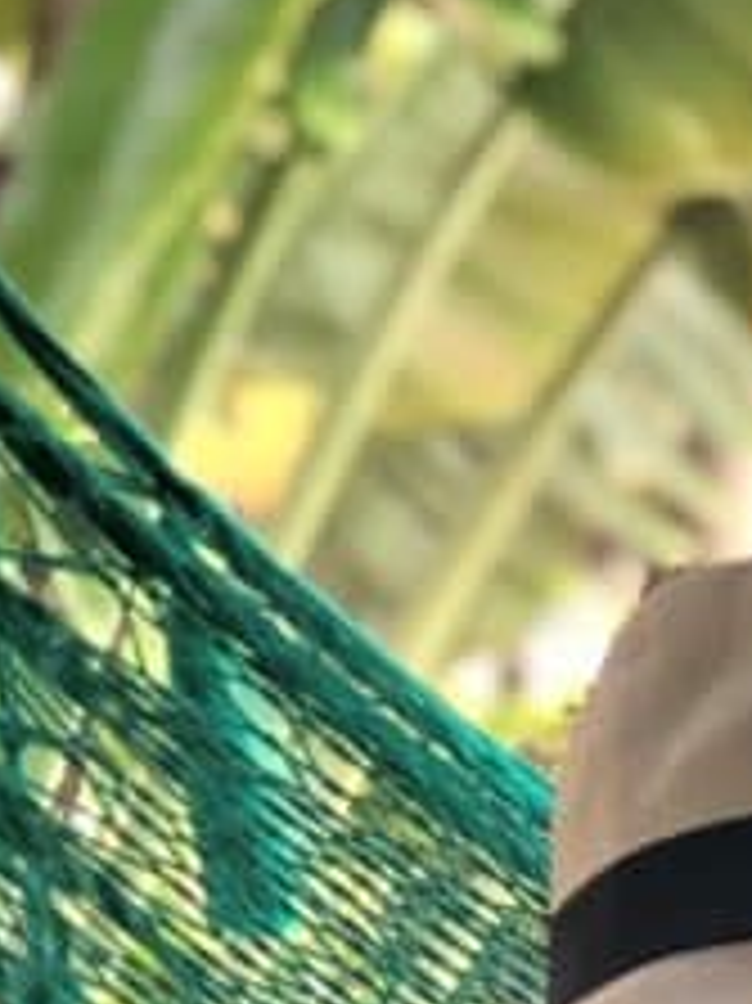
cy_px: 1583
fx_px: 7915
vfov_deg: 7.1
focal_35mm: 273
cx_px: 1036
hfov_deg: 5.4
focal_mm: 6.6
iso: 50
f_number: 2.8
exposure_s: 1/30
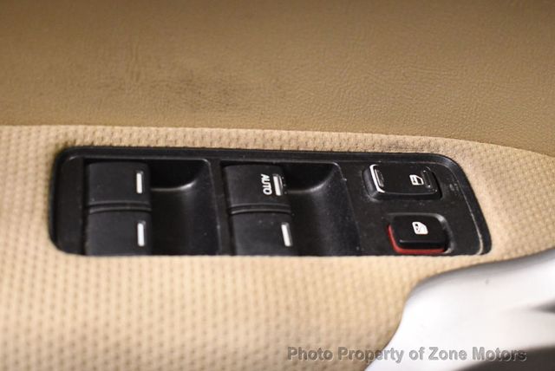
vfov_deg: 22.0
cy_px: 186
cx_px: 278
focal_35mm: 62
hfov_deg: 32.4
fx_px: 957
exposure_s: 1/80
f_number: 4.2
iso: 3200
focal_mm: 31
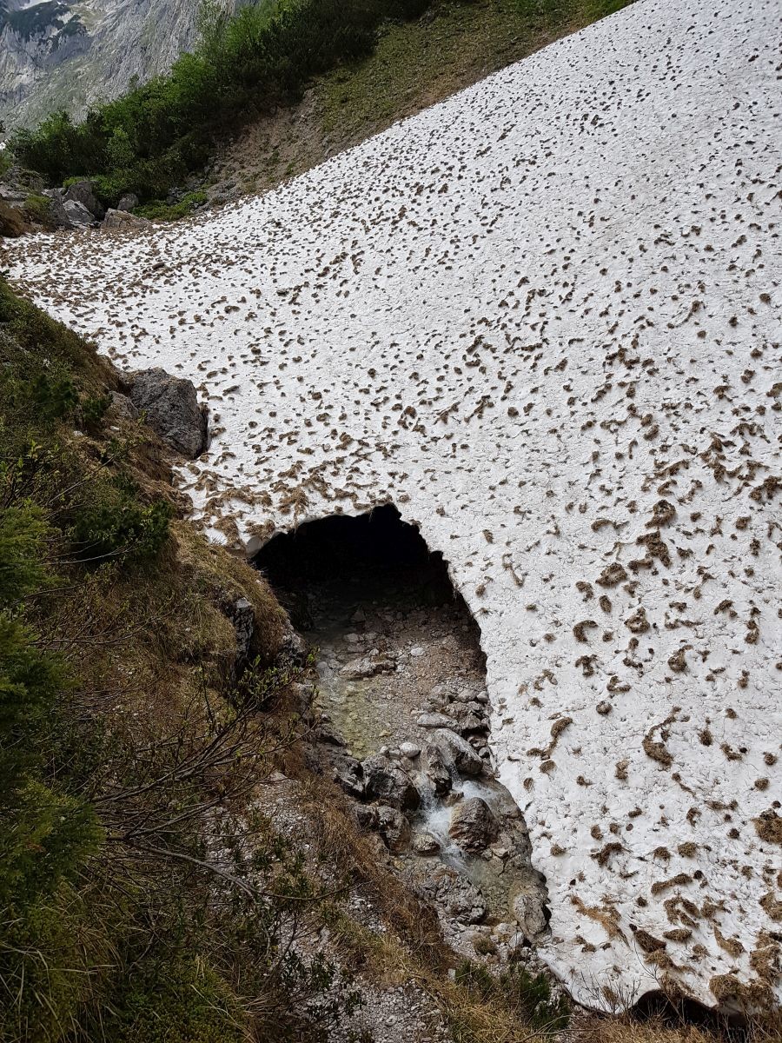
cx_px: 391
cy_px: 522
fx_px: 783
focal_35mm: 26
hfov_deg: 53.1
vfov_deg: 67.3
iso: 50
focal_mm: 4.2
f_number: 1.7
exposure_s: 1/2504
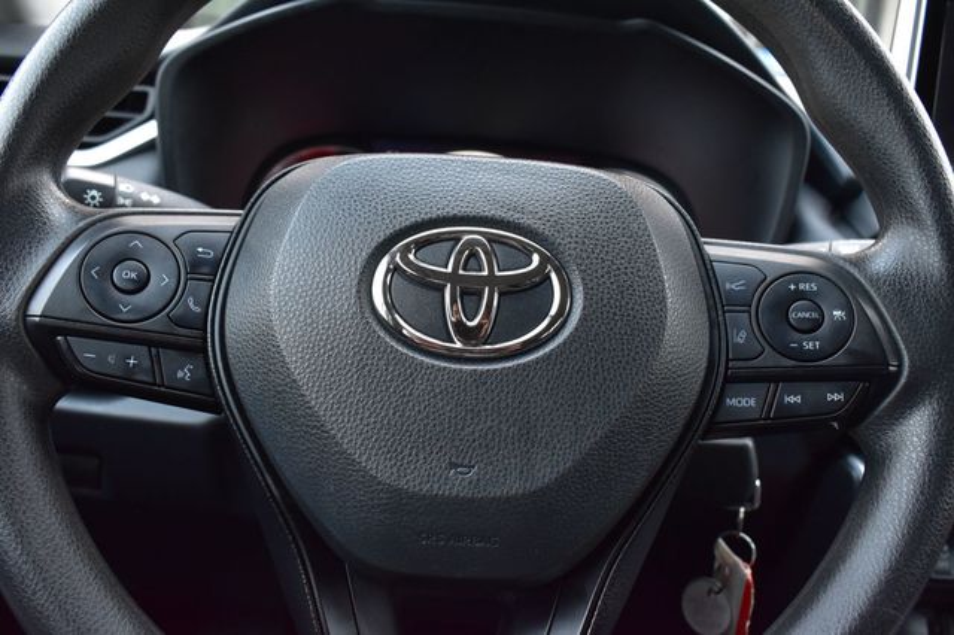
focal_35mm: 33
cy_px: 318
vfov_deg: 39.9
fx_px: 874
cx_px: 477
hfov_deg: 57.2
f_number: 6.3
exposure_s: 1/15
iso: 1400
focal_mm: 22
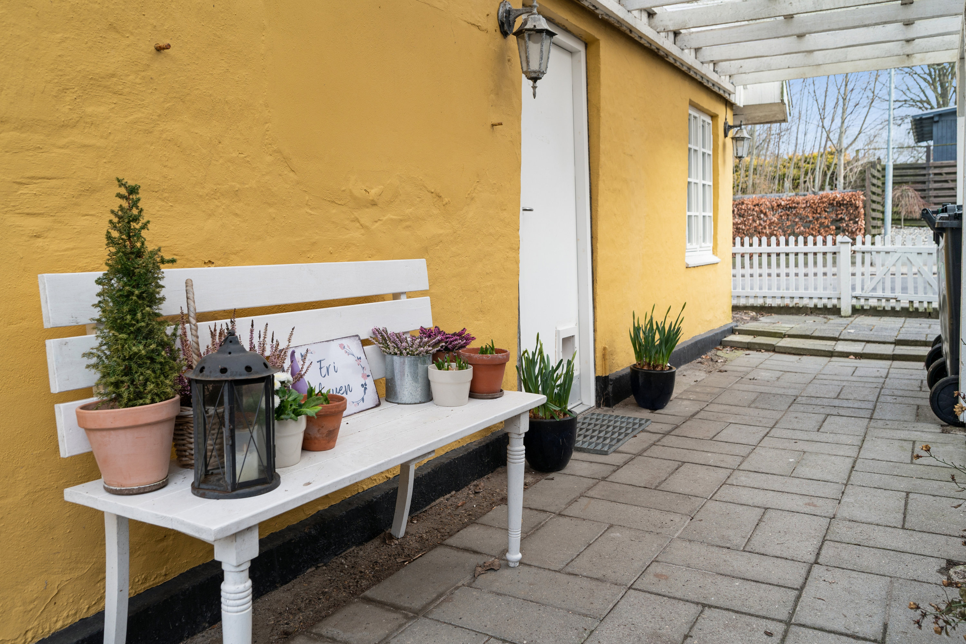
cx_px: 483
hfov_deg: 68.4
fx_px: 711
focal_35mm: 26
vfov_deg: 48.7
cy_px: 322
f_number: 6.3
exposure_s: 1/100
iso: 250
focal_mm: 26.5
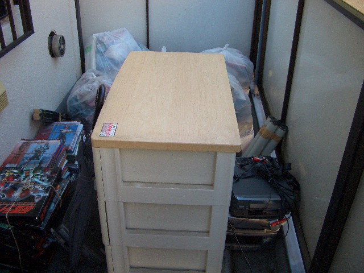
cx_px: 182
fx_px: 368
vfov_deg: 40.7
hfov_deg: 52.6
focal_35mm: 35
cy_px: 136
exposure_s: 1/250
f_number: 2.6
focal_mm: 5.8
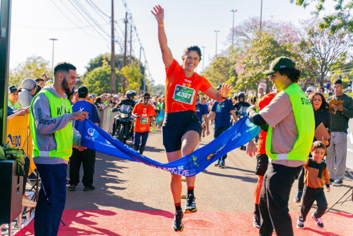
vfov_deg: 21.6
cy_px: 118
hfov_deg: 31.9
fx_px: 618
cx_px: 176
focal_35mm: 63
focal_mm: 63
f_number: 2.8
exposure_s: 1/2500
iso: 320
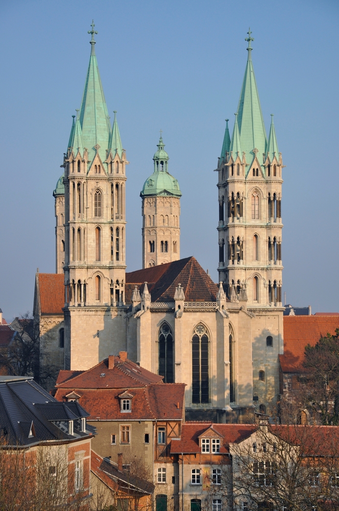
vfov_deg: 23.4
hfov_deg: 15.7
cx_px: 170
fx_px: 1232
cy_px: 256
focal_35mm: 87
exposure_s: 1/640
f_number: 6.3
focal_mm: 58
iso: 200
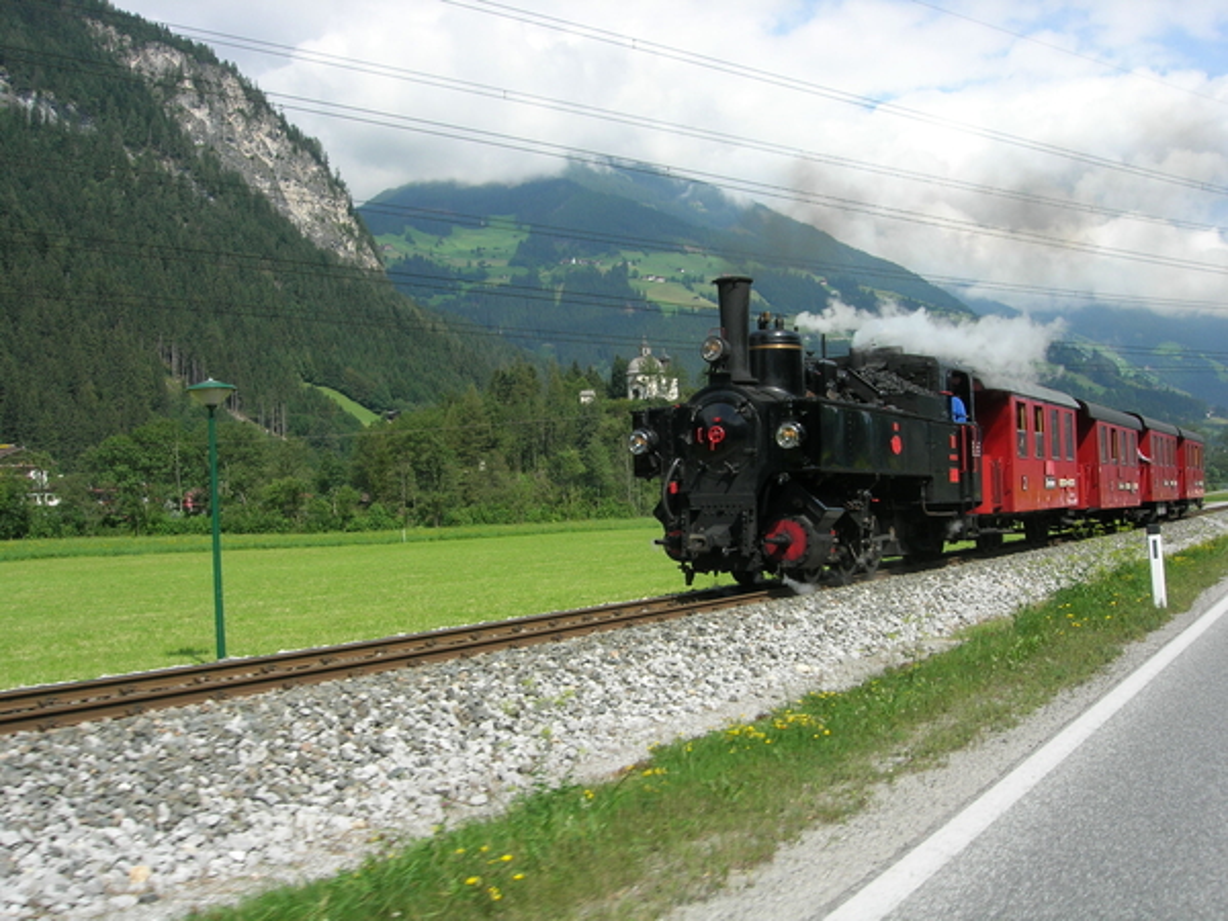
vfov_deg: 37.7
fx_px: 1348
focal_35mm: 38
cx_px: 614
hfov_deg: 49.0
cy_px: 460
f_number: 4.8
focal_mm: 7.8
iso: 64
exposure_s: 1/520
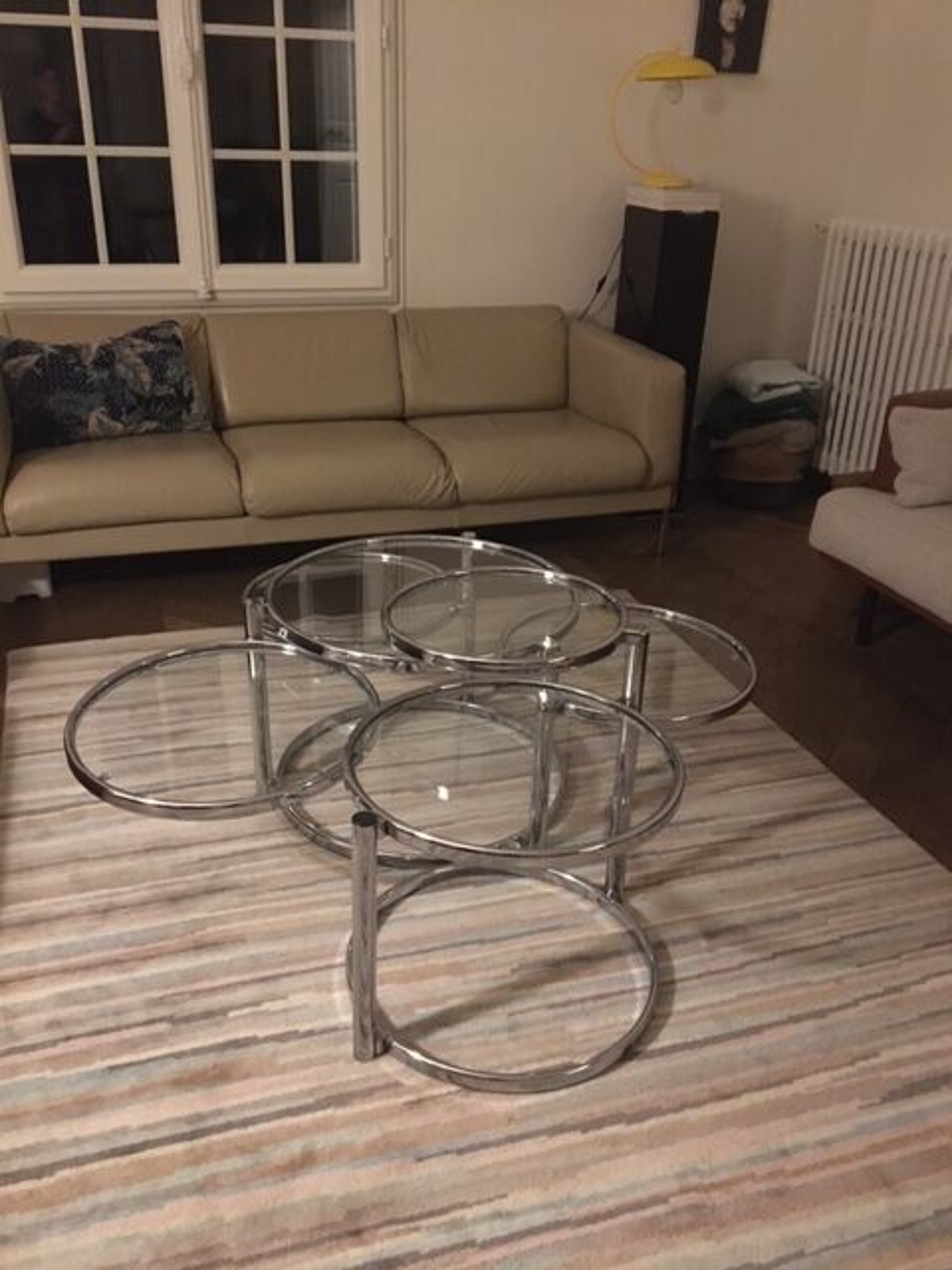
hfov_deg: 48.2
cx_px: 476
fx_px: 1063
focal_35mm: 29
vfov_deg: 61.7
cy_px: 635
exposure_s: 1/17
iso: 640
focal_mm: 4.15
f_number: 2.2
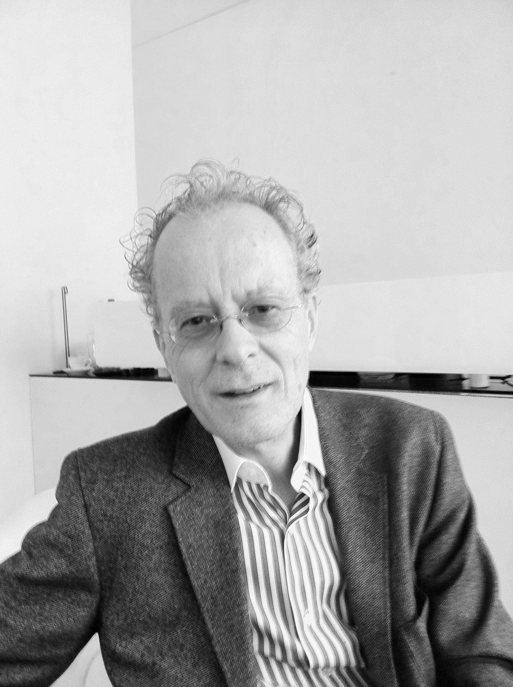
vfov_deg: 52.7
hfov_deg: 40.6
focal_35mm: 35
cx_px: 256
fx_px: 693
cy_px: 344
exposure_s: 1/15
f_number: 2.8
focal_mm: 3.85
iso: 160
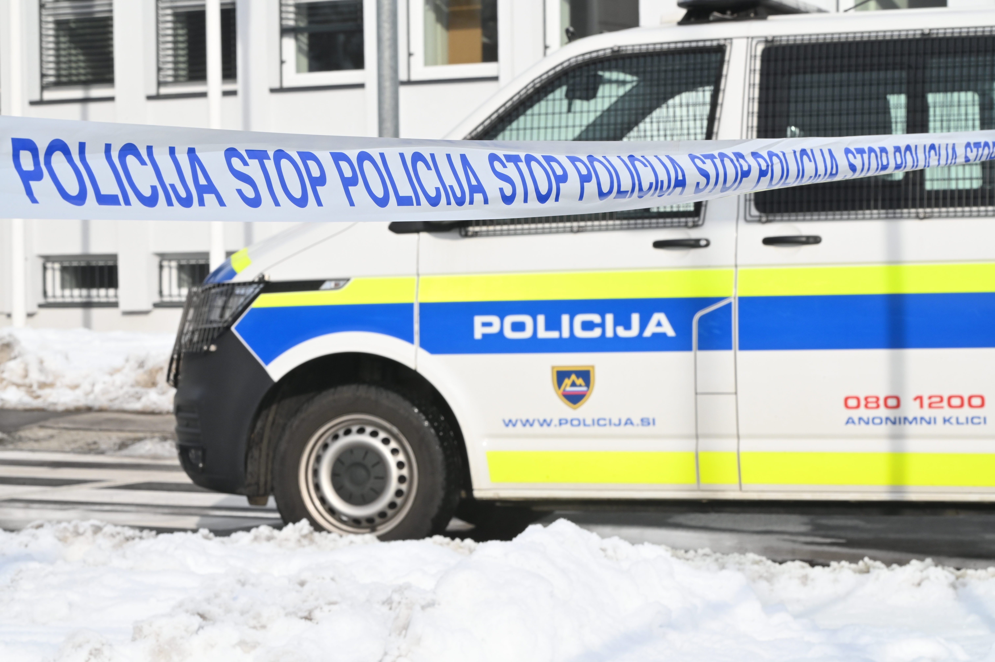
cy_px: 331
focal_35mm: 116
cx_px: 498
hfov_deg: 17.7
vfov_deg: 11.8
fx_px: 3204
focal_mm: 116
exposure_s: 1/500
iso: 1250
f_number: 20
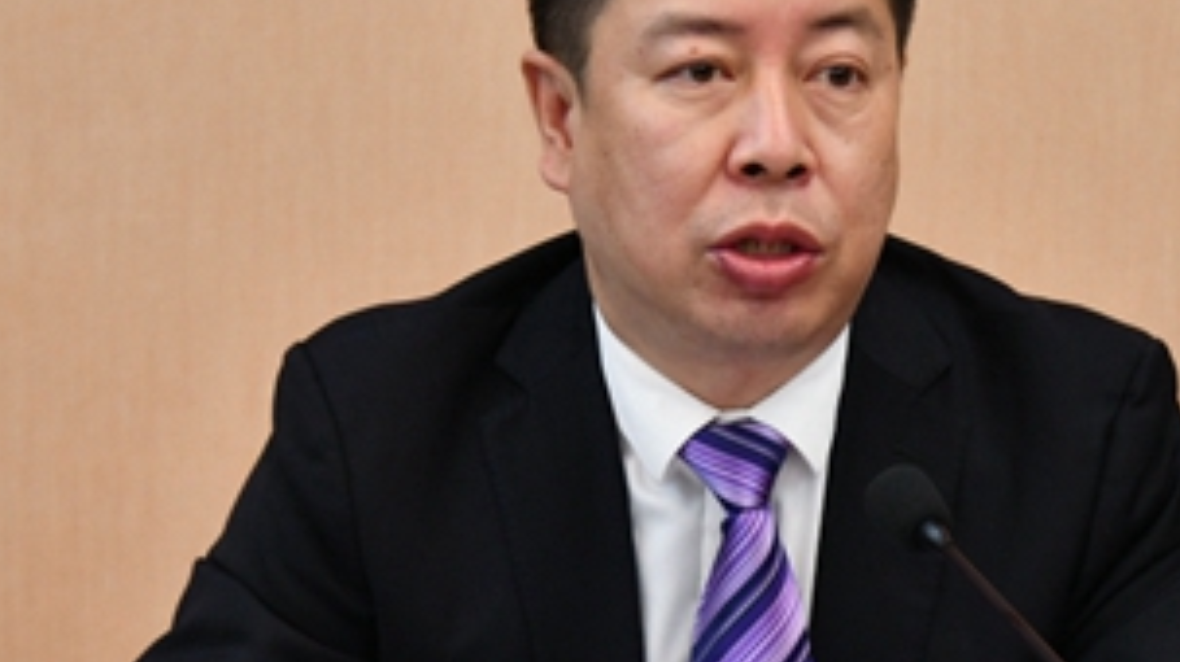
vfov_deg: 7.5
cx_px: 763
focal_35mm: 162
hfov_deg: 13.3
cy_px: 354
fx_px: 5066
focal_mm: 78
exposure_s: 1/80
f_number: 4
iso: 1400
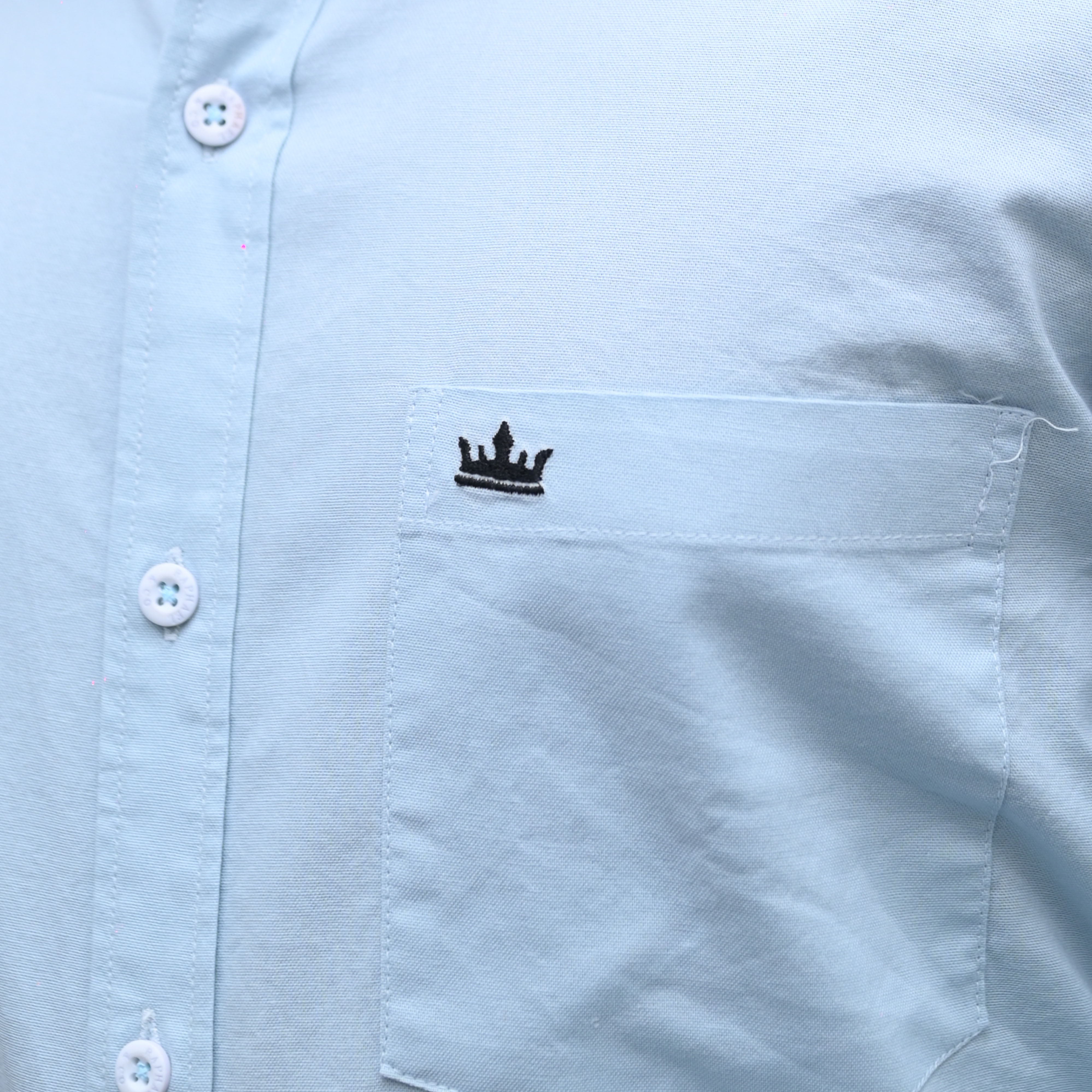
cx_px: 544
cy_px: 540
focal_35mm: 64
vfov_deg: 26.9
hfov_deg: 26.9
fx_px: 2284
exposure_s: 1/160
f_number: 3.2
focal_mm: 50
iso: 200
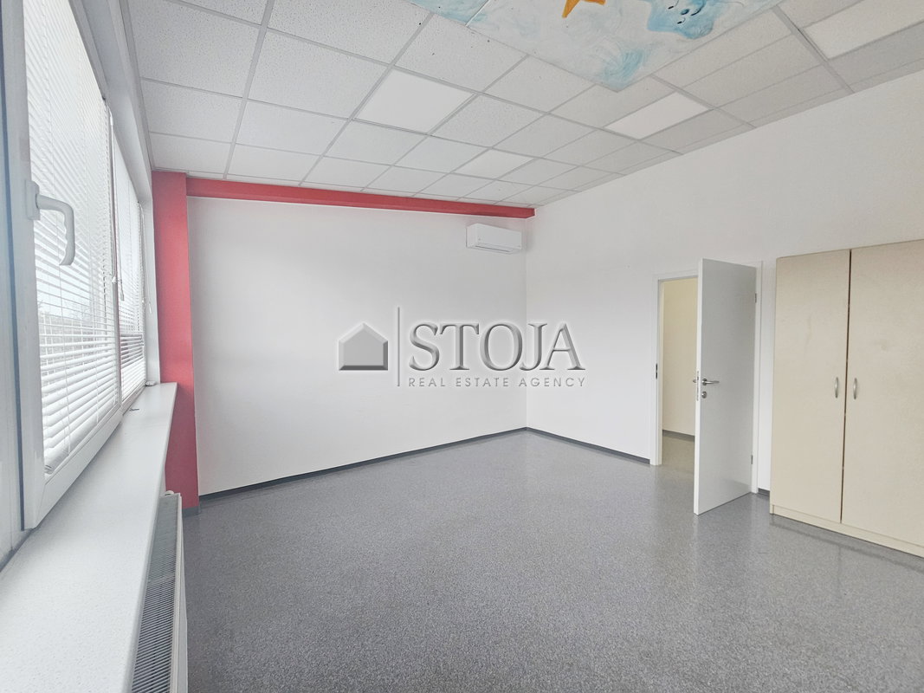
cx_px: 462
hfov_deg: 106.2
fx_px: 347
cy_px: 346
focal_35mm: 13
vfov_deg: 89.9
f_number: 2.2
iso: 160
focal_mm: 2.2
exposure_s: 1/190
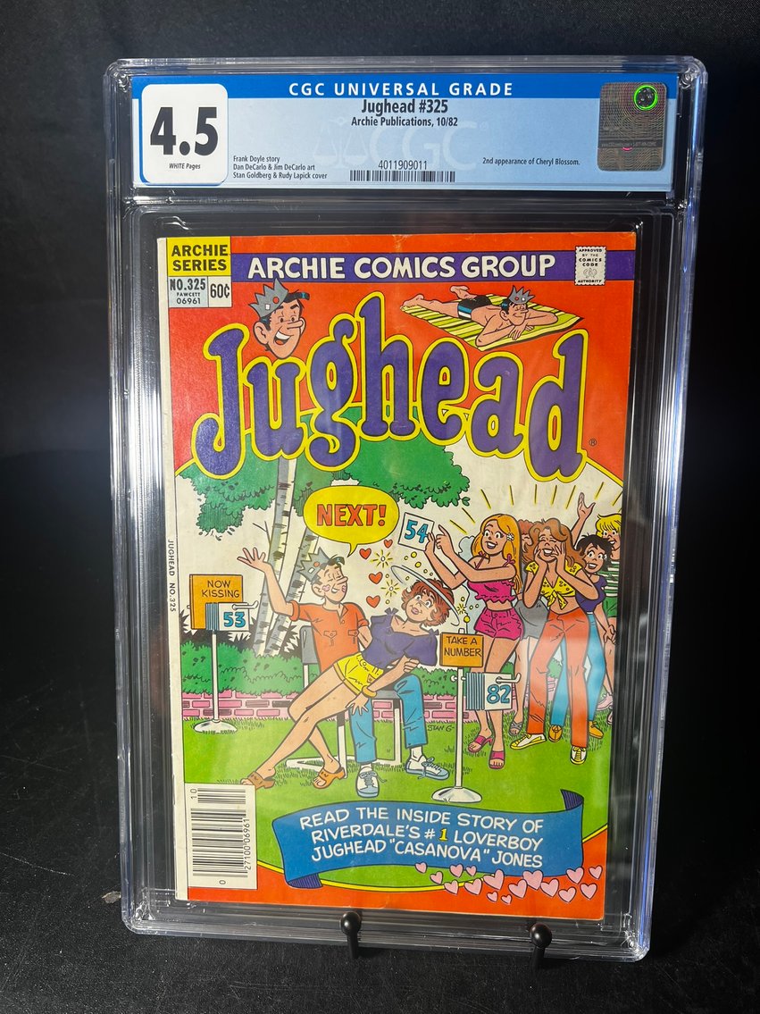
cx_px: 380
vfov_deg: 67.3
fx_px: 761
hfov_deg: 53.1
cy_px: 507
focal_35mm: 26
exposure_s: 1/120
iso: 50
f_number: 1.5
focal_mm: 5.7
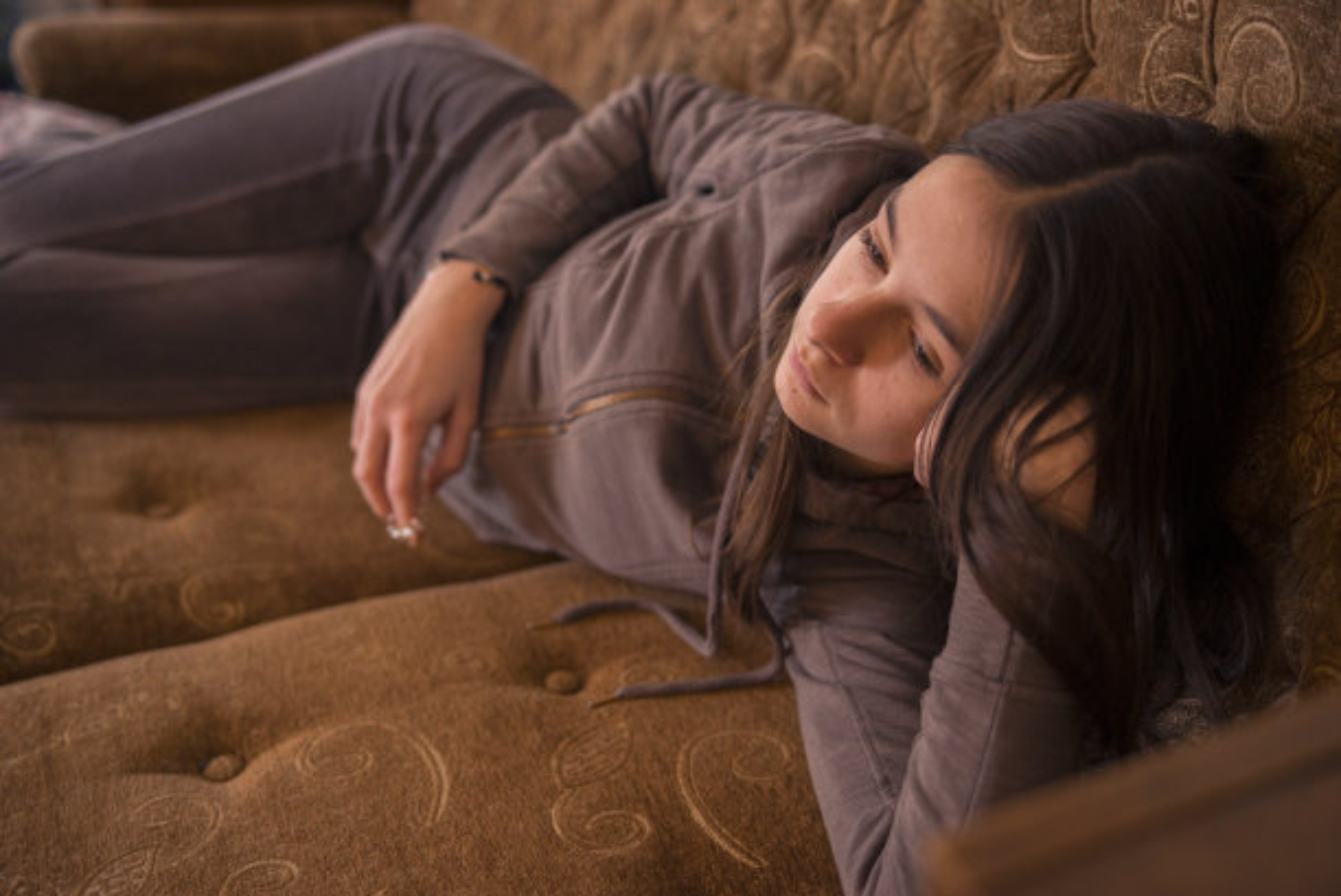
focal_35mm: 46
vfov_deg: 29.3
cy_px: 448
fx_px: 1715
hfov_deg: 42.7
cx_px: 670
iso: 500
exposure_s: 1/60
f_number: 2.8
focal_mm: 46
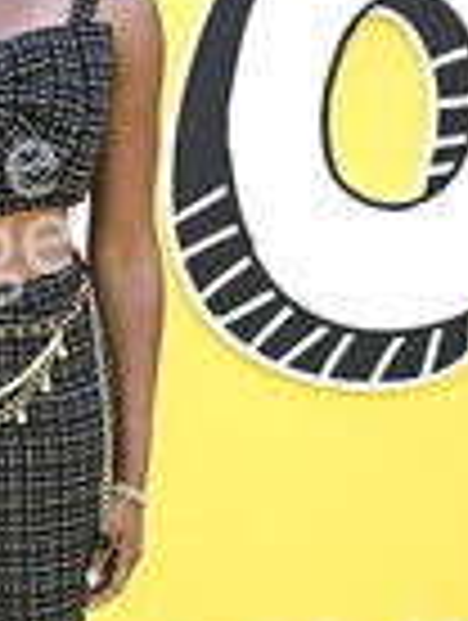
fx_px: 2696
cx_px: -27
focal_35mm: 150
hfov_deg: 9.8
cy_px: 472
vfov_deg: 13.1
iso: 640
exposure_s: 1/200
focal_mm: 54
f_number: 7.1
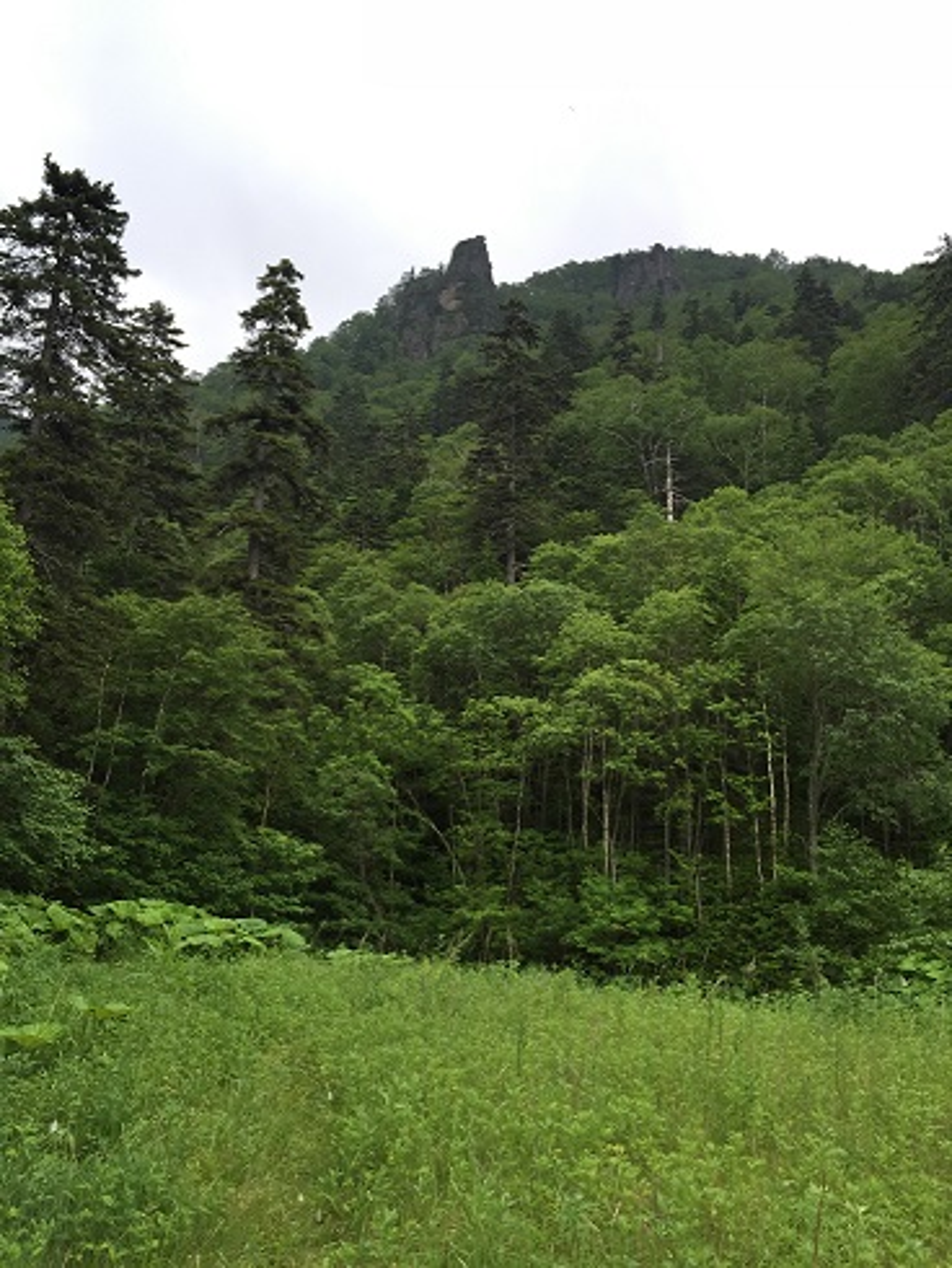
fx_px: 1062
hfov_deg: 48.3
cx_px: 476
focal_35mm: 29
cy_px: 634
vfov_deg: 61.6
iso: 32
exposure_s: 1/275
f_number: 2.2
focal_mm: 4.15
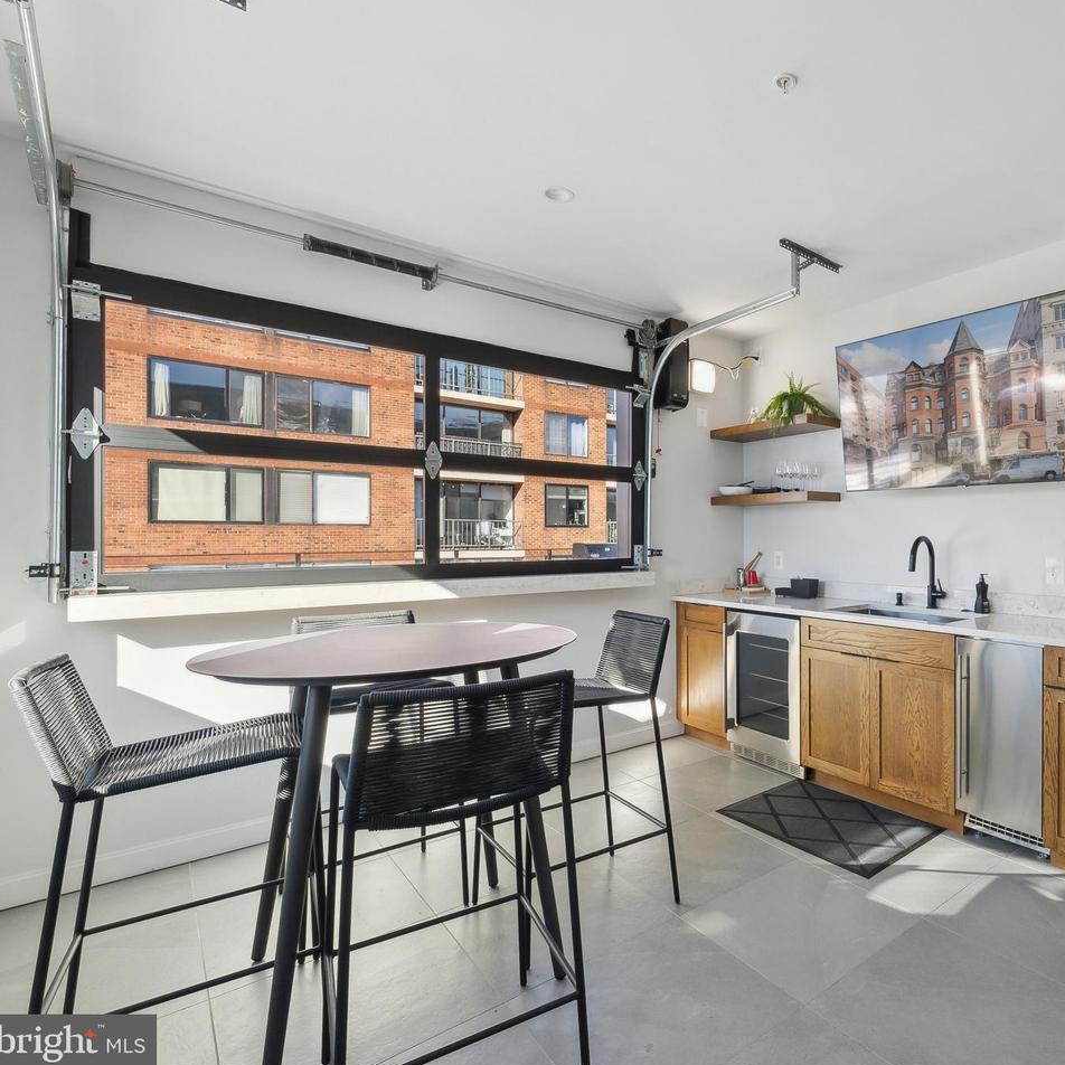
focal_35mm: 18
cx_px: 788
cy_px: 535
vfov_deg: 80.7
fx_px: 627
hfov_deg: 75.4
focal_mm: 14
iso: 640
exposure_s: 1/250
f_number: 7.1
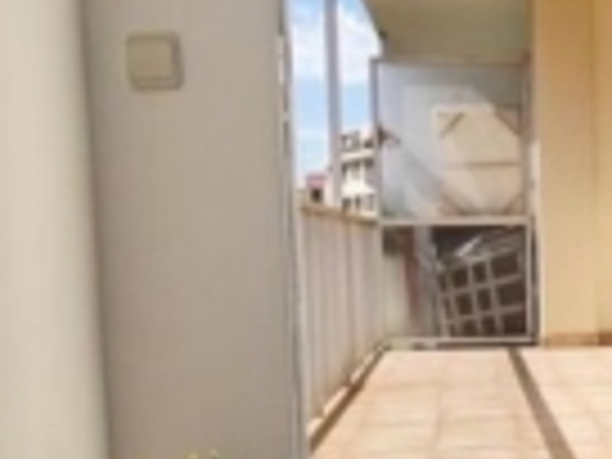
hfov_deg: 32.6
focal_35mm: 56
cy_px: 328
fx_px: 990
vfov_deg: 25.9
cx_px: 554
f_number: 2.2
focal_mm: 2.2
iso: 50
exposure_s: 1/1808
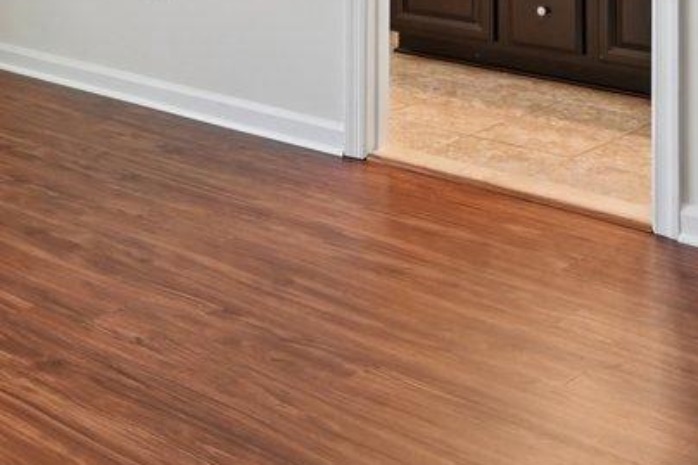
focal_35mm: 71
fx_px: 1376
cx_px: -138
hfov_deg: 25.6
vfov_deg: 16.9
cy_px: -285
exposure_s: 1/15
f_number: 8
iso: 100
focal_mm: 14
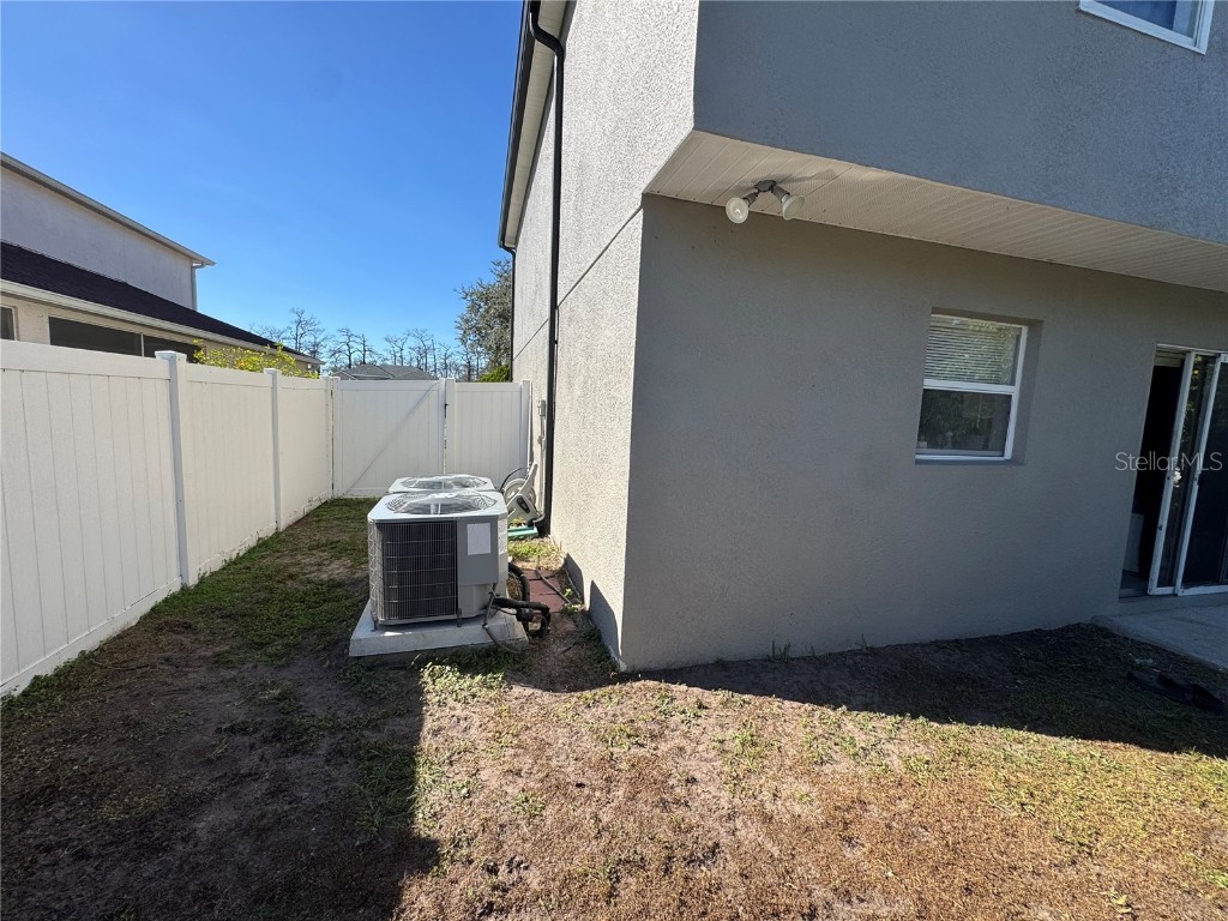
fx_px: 497
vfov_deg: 85.7
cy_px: 460
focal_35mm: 14
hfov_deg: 102.1
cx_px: 614
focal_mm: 2.22
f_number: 2.2
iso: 50
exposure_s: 1/1299
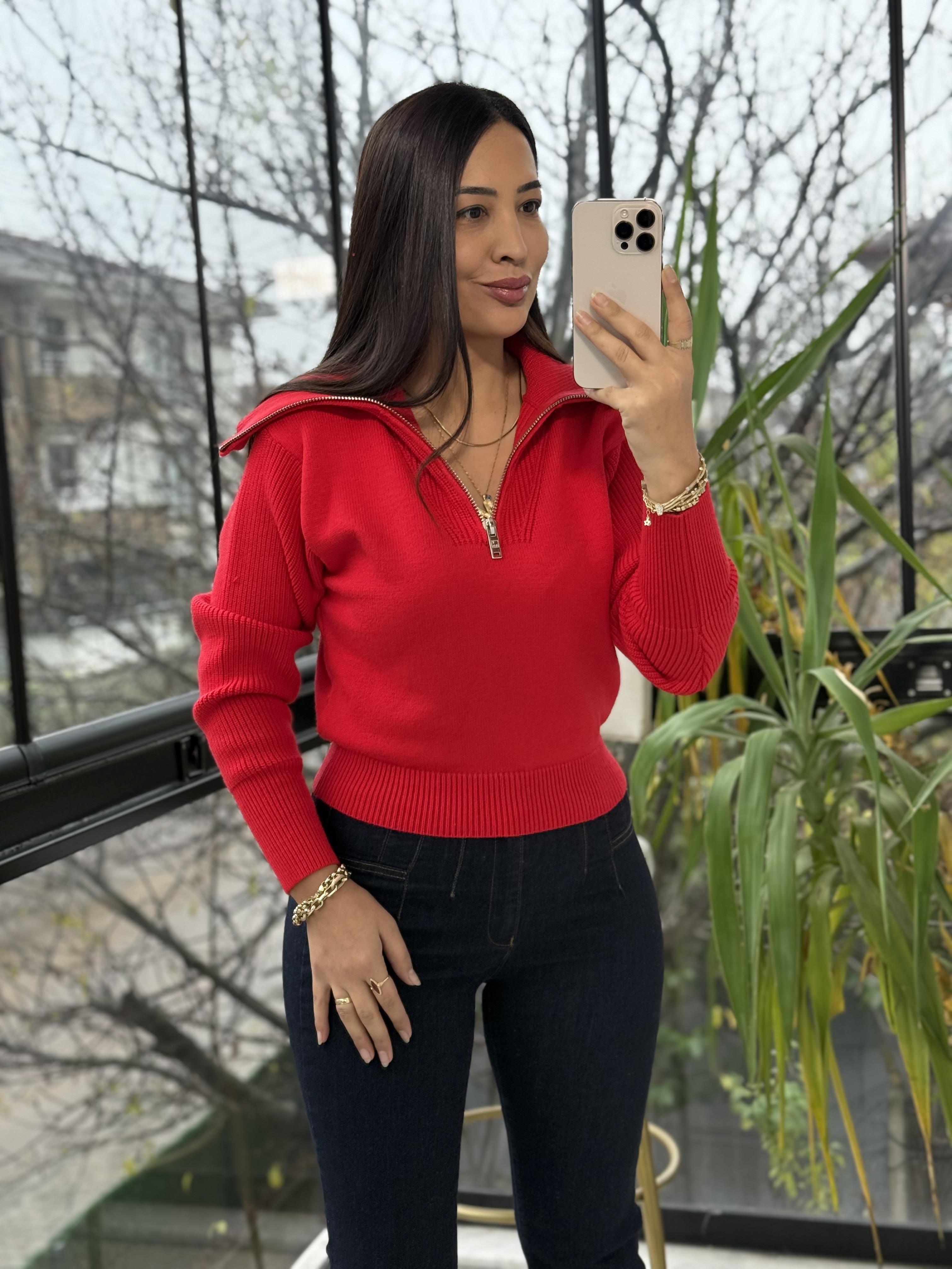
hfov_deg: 30.3
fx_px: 1760
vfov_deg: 39.7
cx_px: 476
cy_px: 634
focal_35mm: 48
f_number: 1.78
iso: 160
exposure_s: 1/115
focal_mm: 6.76
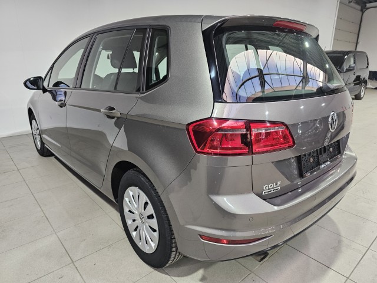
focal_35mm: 23
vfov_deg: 58.9
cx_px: 188
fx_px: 250
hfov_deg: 73.9
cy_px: 142
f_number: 1.7
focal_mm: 6.3
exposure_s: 1/100
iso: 160
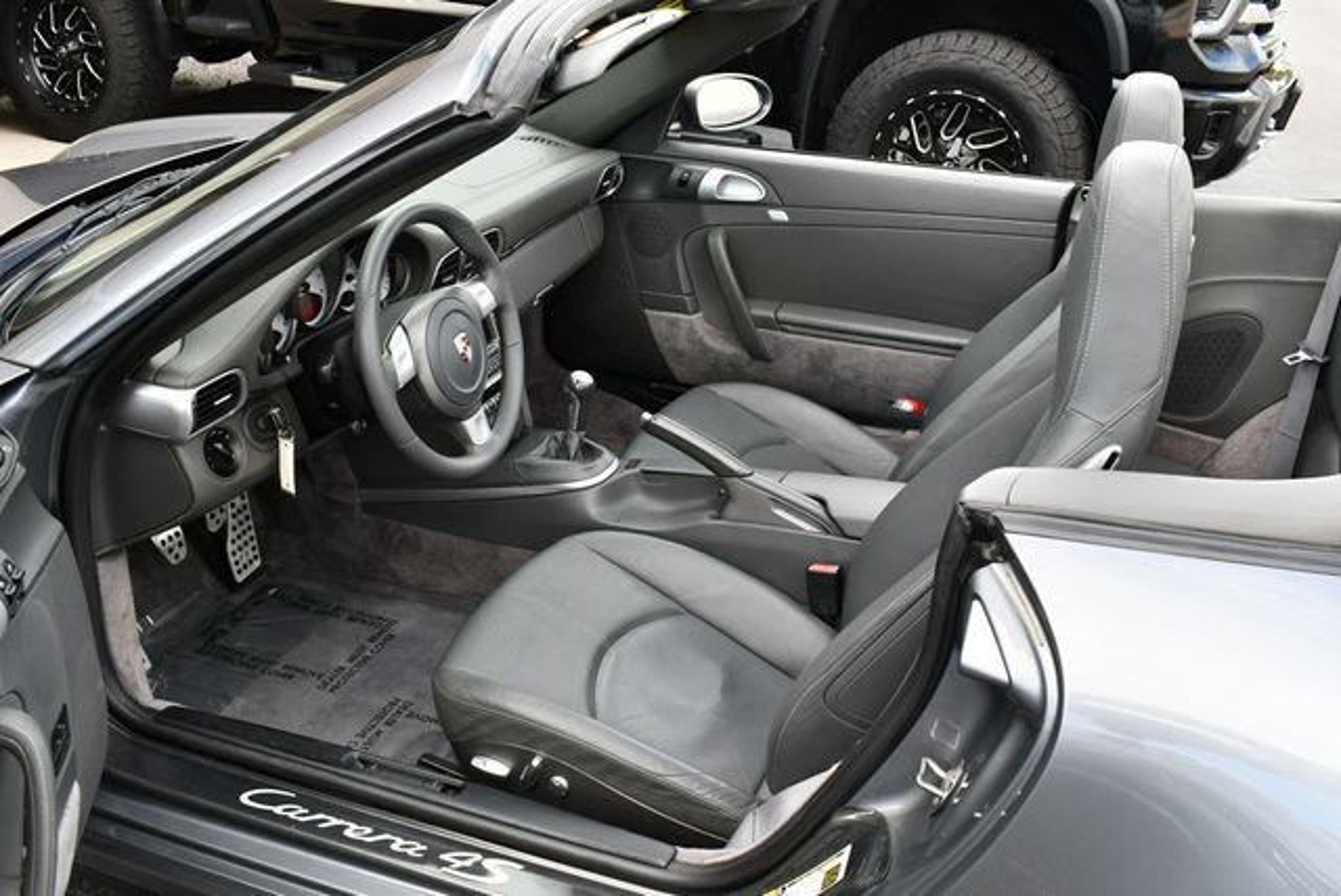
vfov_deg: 36.9
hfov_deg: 53.1
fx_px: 1342
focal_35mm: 36
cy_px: 448
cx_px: 670
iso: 400
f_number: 5.6
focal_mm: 18
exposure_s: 1/250
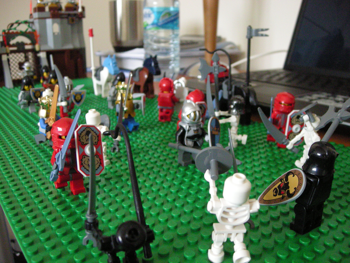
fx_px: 354
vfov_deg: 40.7
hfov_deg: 52.6
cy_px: 132
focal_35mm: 35
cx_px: 175
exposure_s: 1/60
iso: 385
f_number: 2.8
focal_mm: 5.7
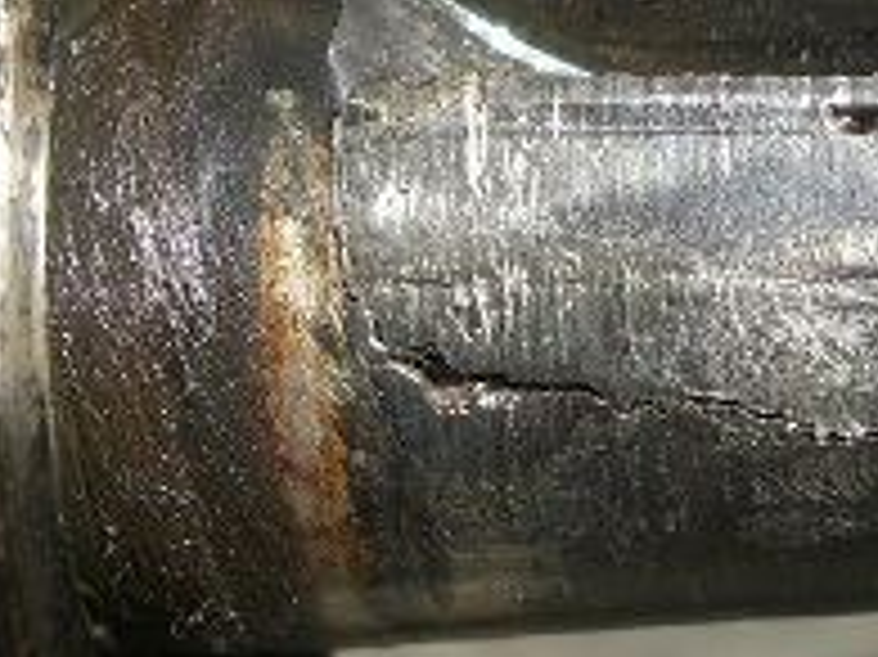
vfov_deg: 11.8
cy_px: 207
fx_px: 3169
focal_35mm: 125
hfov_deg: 15.7
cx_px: 635
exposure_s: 1/100
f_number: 2.8
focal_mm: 7.9
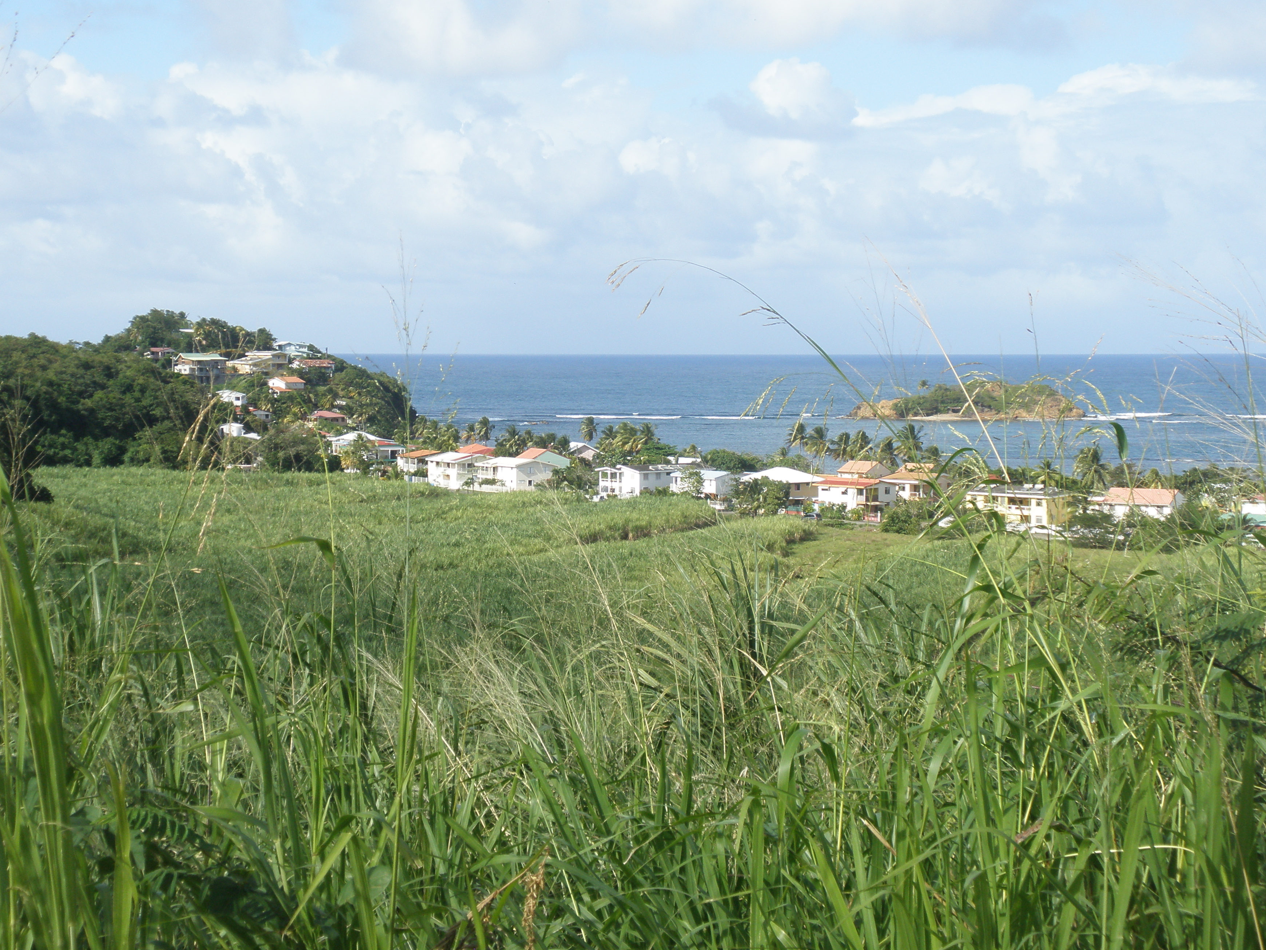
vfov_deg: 23.3
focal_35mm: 63
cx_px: 606
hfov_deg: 30.7
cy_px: 456
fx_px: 2304
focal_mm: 10.7
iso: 64
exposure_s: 1/400
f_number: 4.7
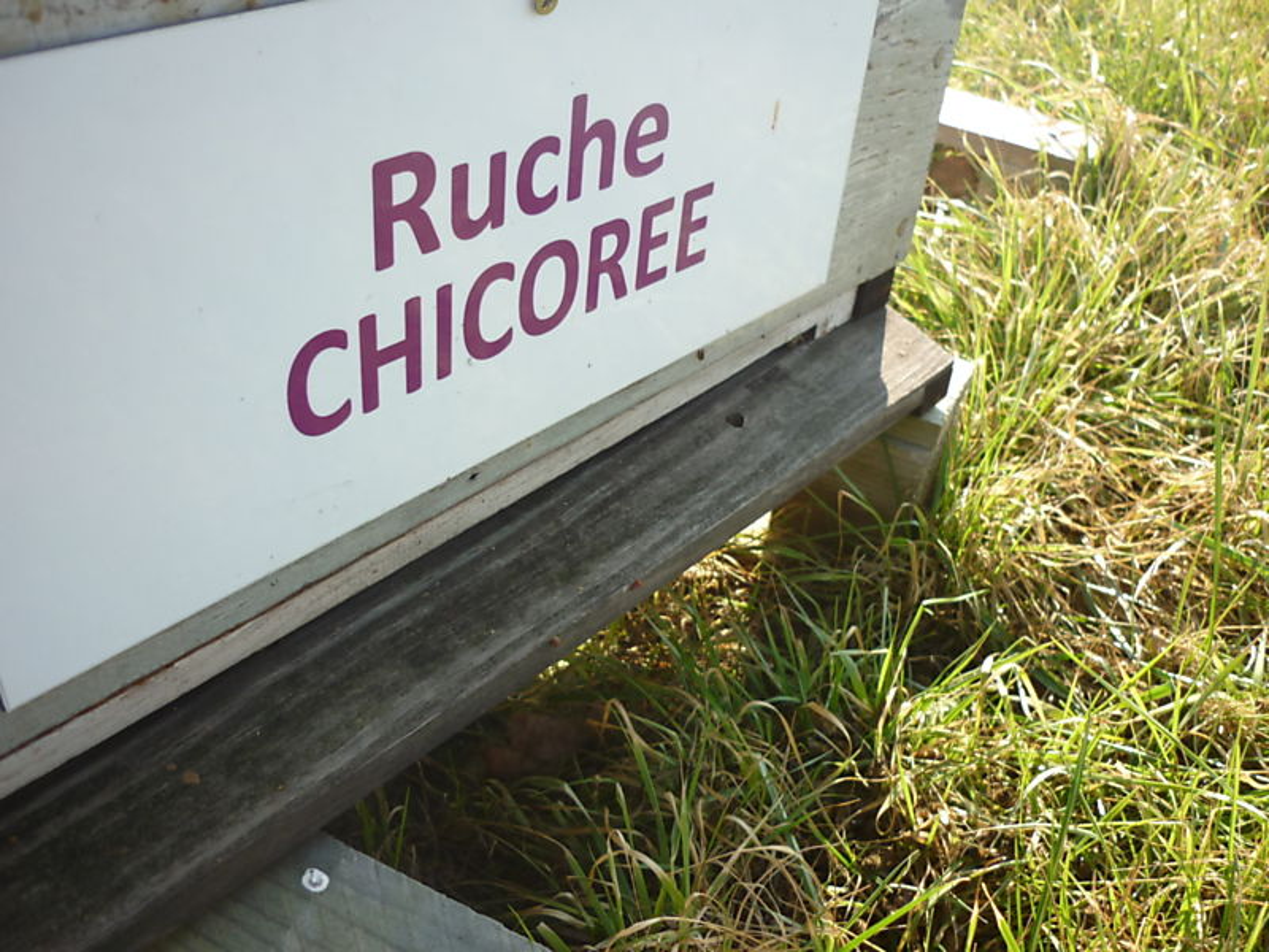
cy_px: 476
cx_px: 634
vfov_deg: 42.9
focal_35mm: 33
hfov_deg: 55.4
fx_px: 1210
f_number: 2.8
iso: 80
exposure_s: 1/320
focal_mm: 5.5
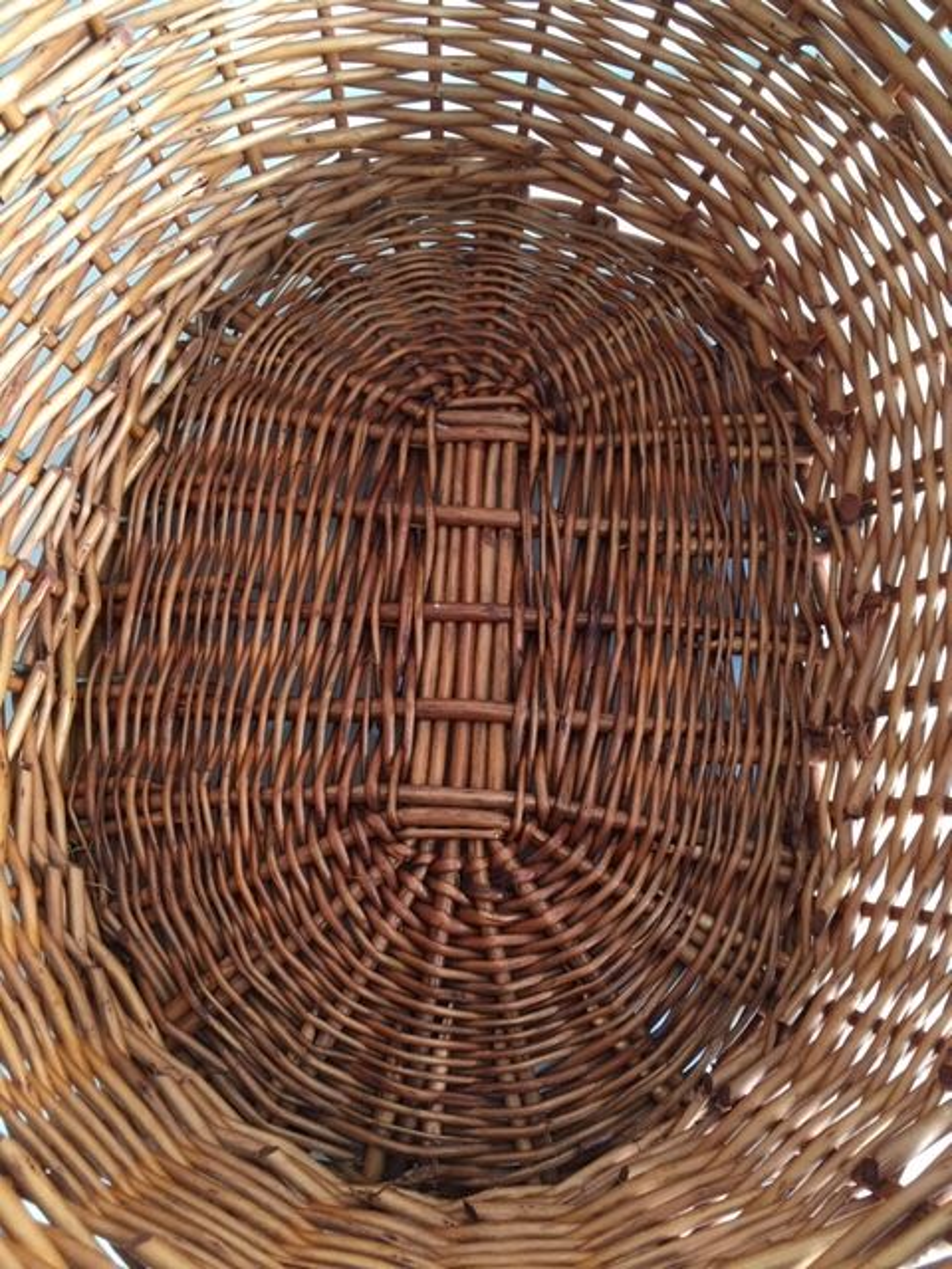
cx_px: 476
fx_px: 1063
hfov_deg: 48.2
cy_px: 634
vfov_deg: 61.7
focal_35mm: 29
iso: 80
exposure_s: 1/30
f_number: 2.2
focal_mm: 4.15
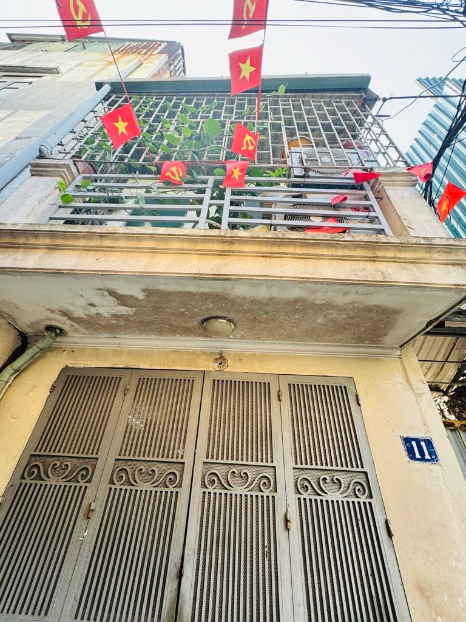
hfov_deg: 85.7
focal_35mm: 14
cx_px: 233
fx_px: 251
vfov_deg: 102.1
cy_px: 311
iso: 50
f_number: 2.2
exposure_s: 1/99
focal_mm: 2.22
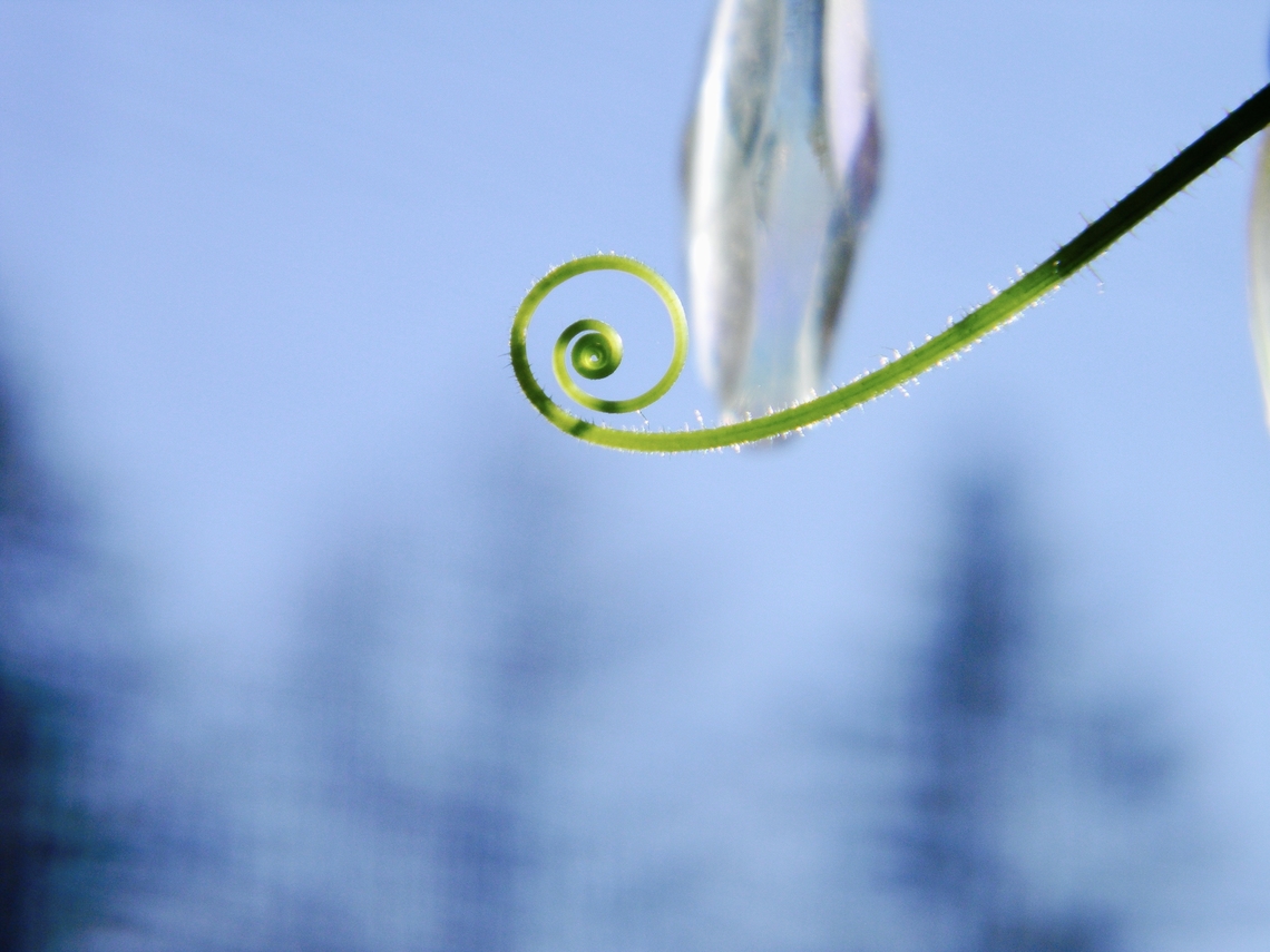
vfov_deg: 10.0
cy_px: 476
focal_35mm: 148
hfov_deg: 13.3
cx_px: 635
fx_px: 5430
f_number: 5
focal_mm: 26.8
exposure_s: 1/308
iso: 80
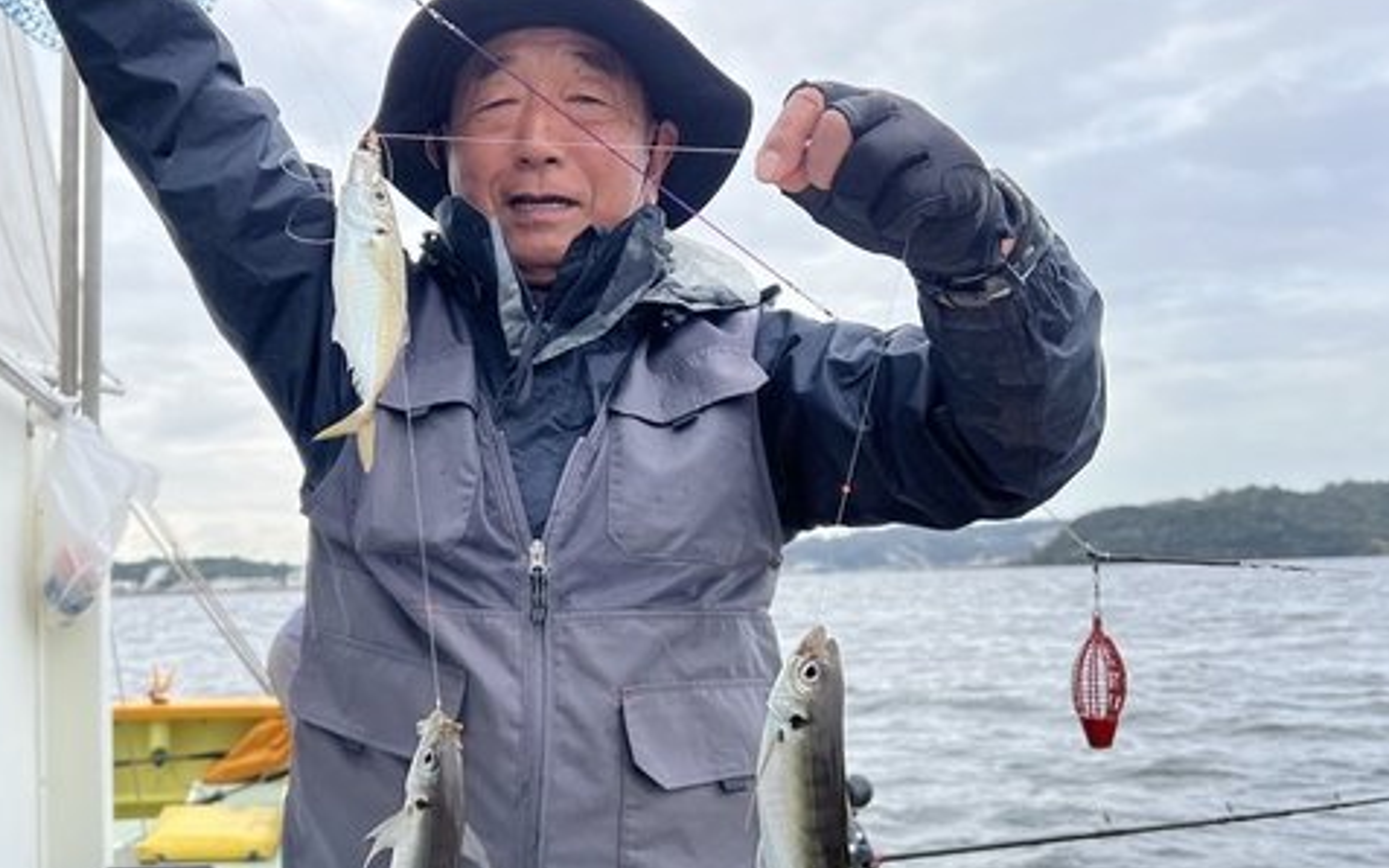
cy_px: 472
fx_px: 1400
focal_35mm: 37
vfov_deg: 34.4
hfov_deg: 52.0
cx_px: 486
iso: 50
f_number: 1.5
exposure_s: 1/558
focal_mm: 5.7
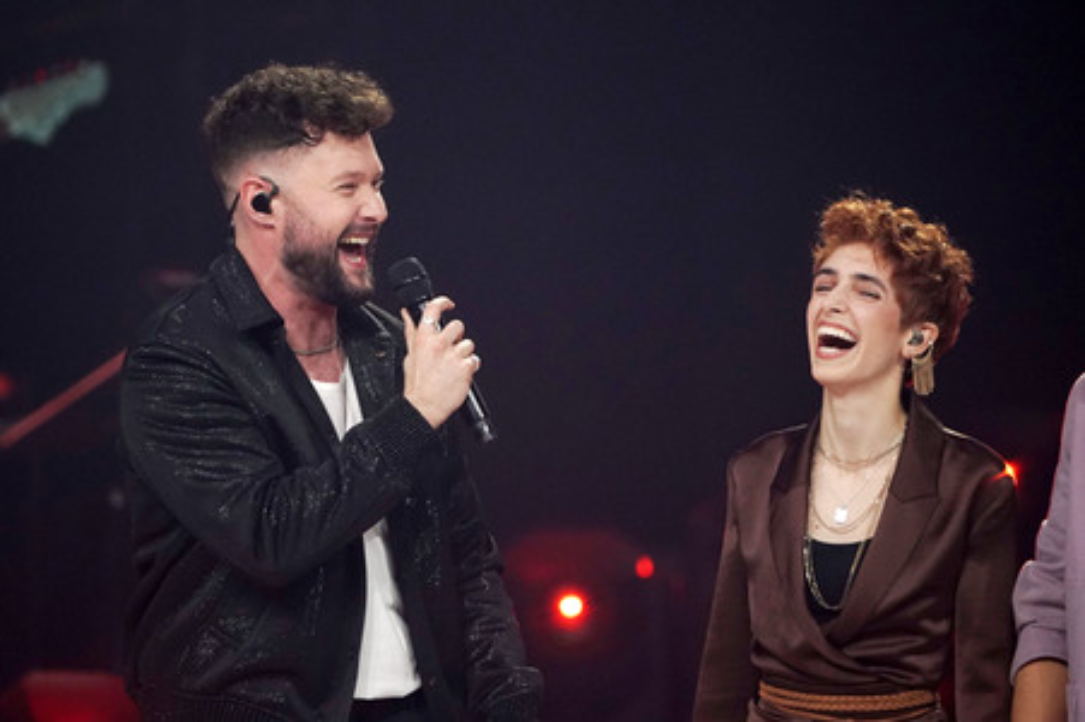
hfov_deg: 3.4
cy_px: 361
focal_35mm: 600
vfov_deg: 2.3
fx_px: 18070
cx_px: 542
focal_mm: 600
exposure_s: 1/160
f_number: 6.3
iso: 4000
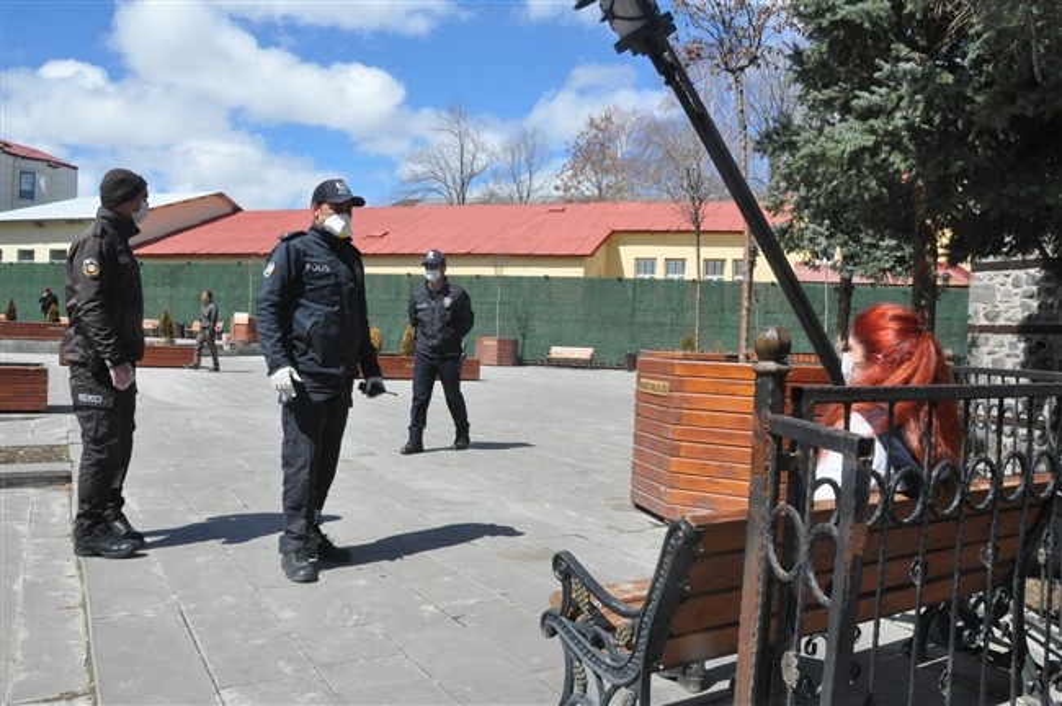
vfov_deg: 47.8
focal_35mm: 27
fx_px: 796
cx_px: 531
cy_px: 353
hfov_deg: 67.4
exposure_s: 1/320
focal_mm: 18
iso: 800
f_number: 18
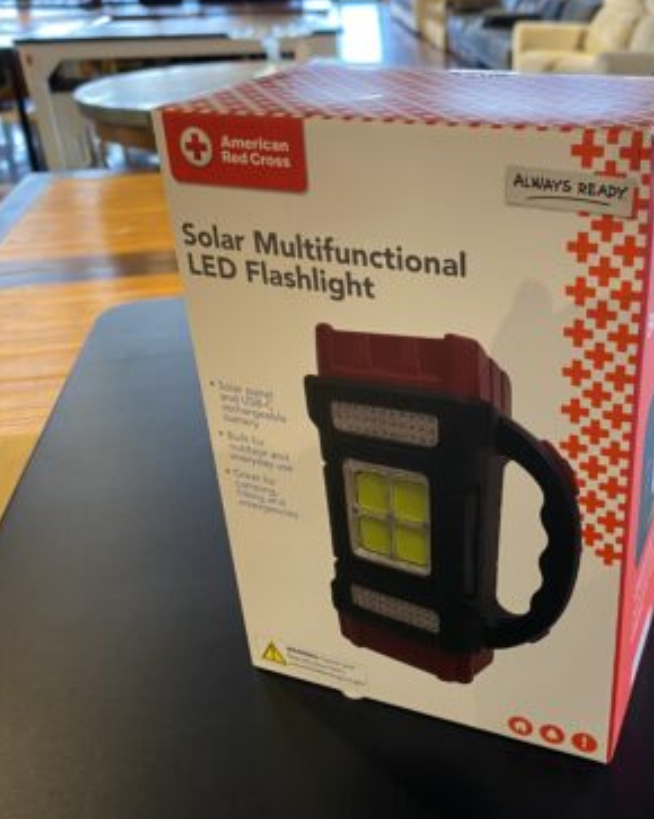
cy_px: 403
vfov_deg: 51.6
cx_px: 485
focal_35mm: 35
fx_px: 848
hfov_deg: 41.1
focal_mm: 4.25
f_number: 1.8
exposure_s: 1/60
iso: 320
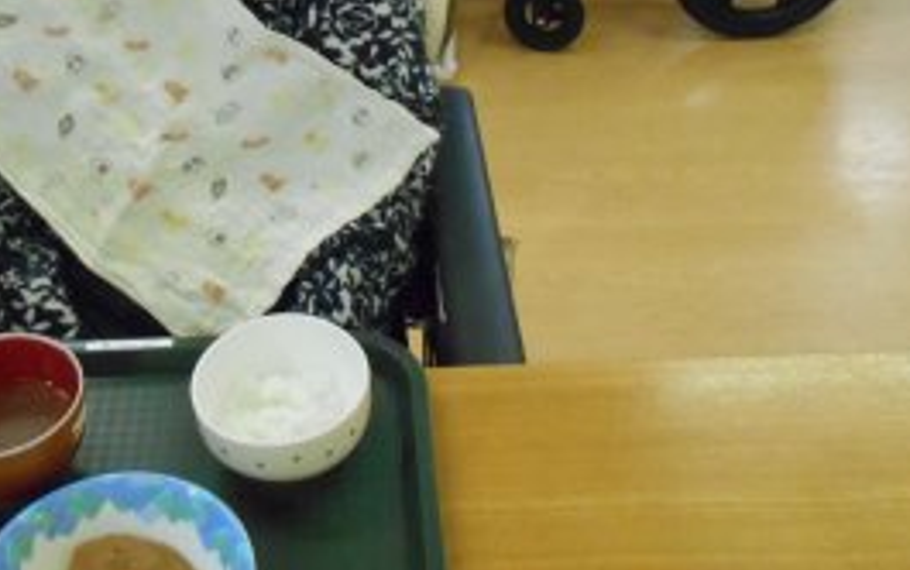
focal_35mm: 52
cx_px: 282
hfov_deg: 38.3
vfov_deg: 24.4
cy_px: 91
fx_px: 1290
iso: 800
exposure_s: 1/40
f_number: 3.2
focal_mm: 4.6
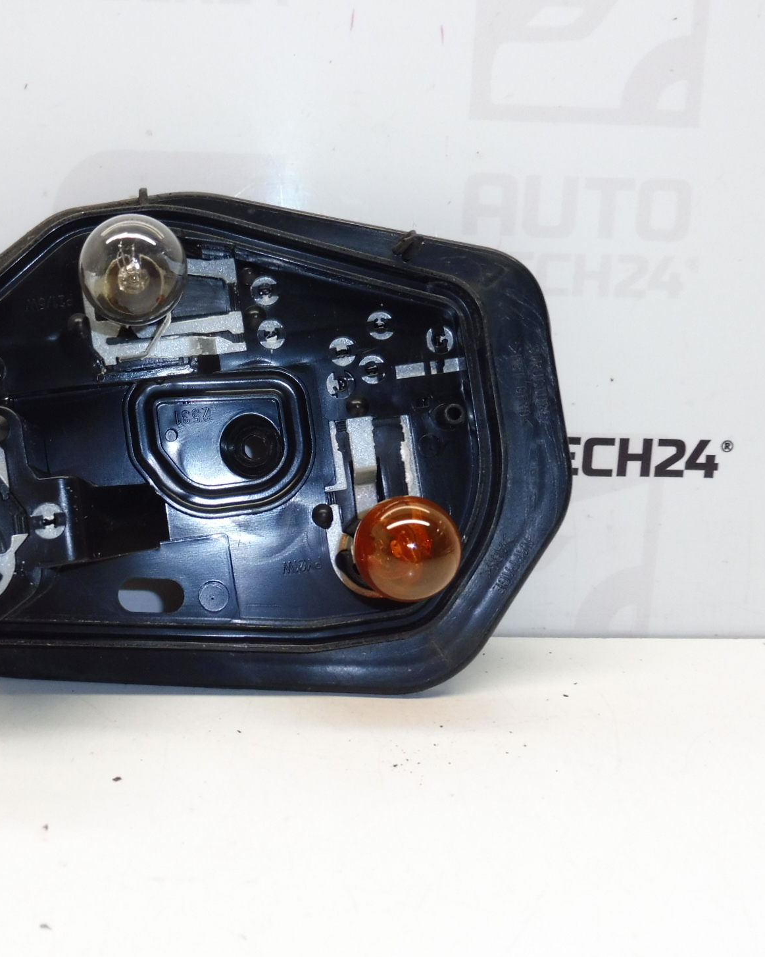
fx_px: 934
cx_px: 213
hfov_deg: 43.4
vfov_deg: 54.2
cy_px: 463
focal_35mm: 33
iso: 200
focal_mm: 4.3
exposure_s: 1/60
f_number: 3.5
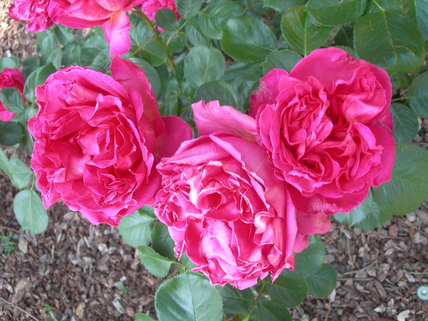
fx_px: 470
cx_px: 214
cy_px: 160
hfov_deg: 49.0
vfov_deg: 37.7
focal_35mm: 38
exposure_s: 1/30.7
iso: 50
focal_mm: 7.8
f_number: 4.8
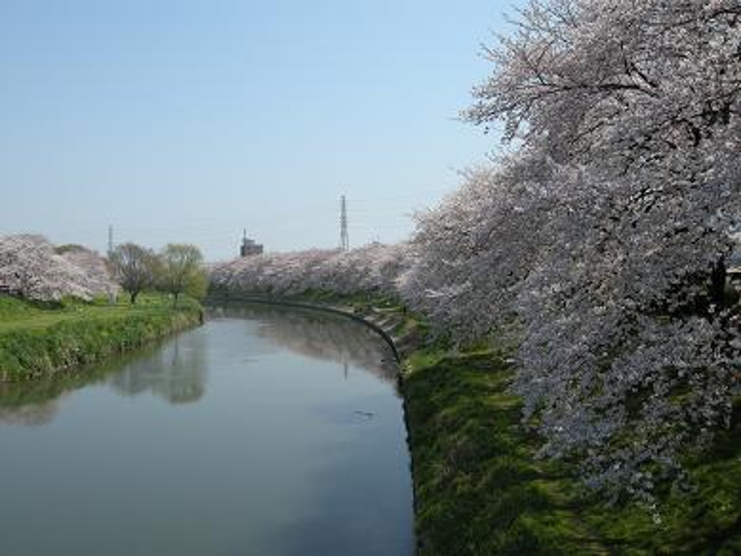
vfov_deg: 40.7
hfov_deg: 52.6
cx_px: 370
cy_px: 278
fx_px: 749
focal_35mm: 35
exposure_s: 1/227
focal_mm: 7.5
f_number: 6.1
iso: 64
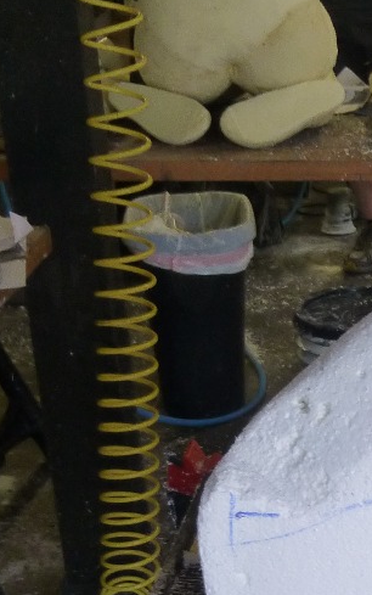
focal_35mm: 78
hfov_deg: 15.7
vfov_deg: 26.2
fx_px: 1264
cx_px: 522
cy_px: 417
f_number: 3.1
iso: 200
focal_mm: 4.5
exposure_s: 1/60
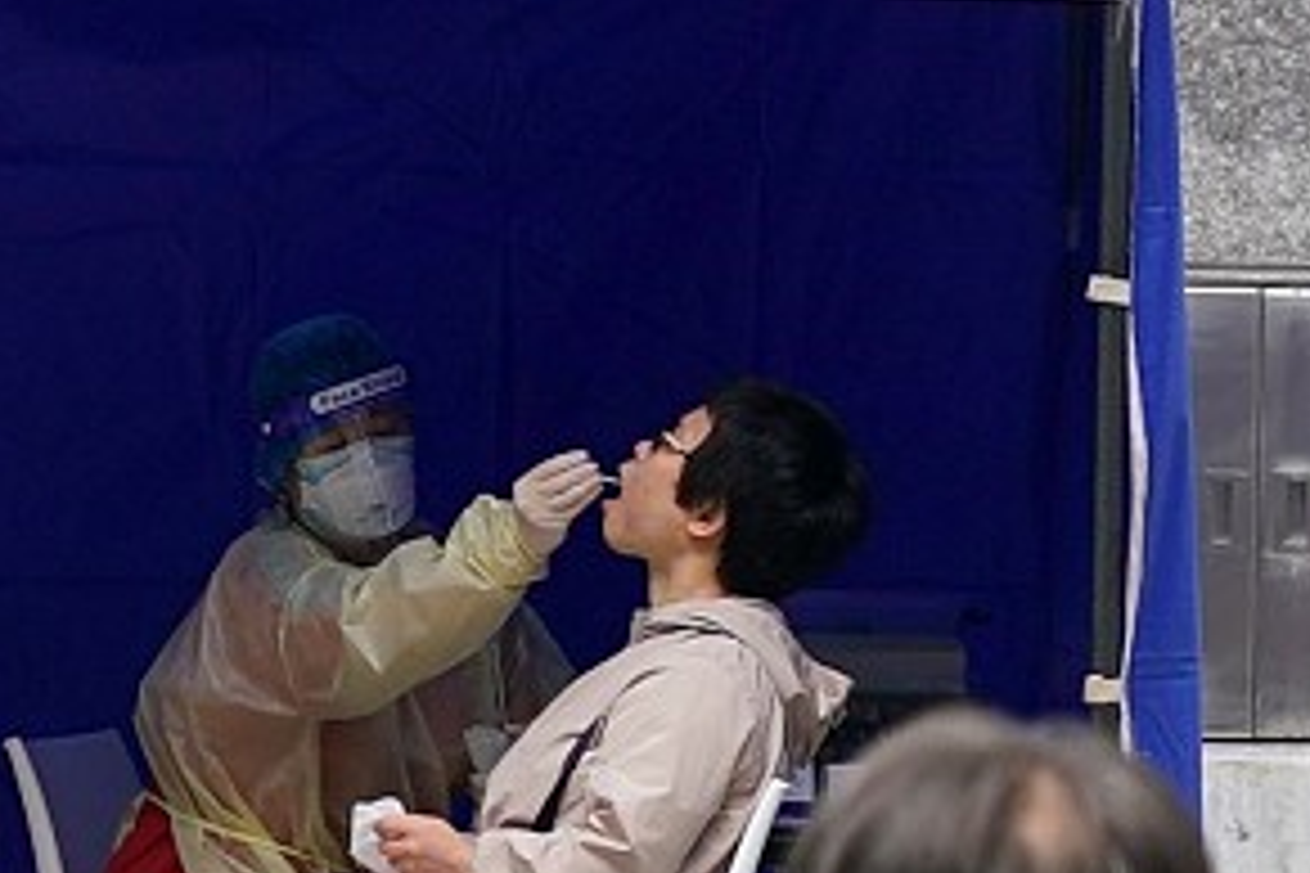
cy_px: 1028
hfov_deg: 5.6
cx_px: -162
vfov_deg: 3.7
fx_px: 13463
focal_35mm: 370
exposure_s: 1/200
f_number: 4.5
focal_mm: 105
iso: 200
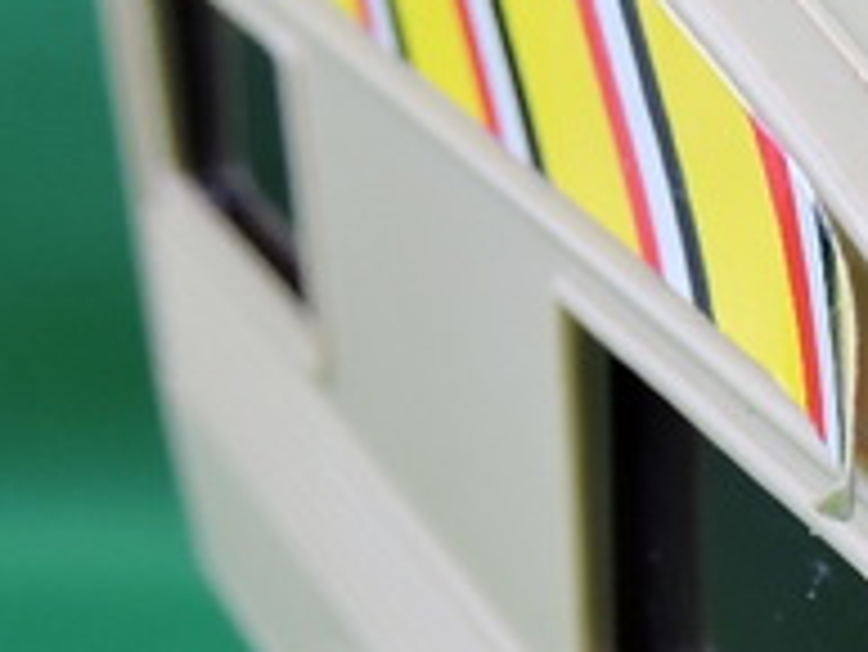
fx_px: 2409
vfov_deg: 15.0
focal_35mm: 96
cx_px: 1199
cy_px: 737
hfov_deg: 18.6
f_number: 3.3
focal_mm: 4.3
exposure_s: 1/30
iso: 110
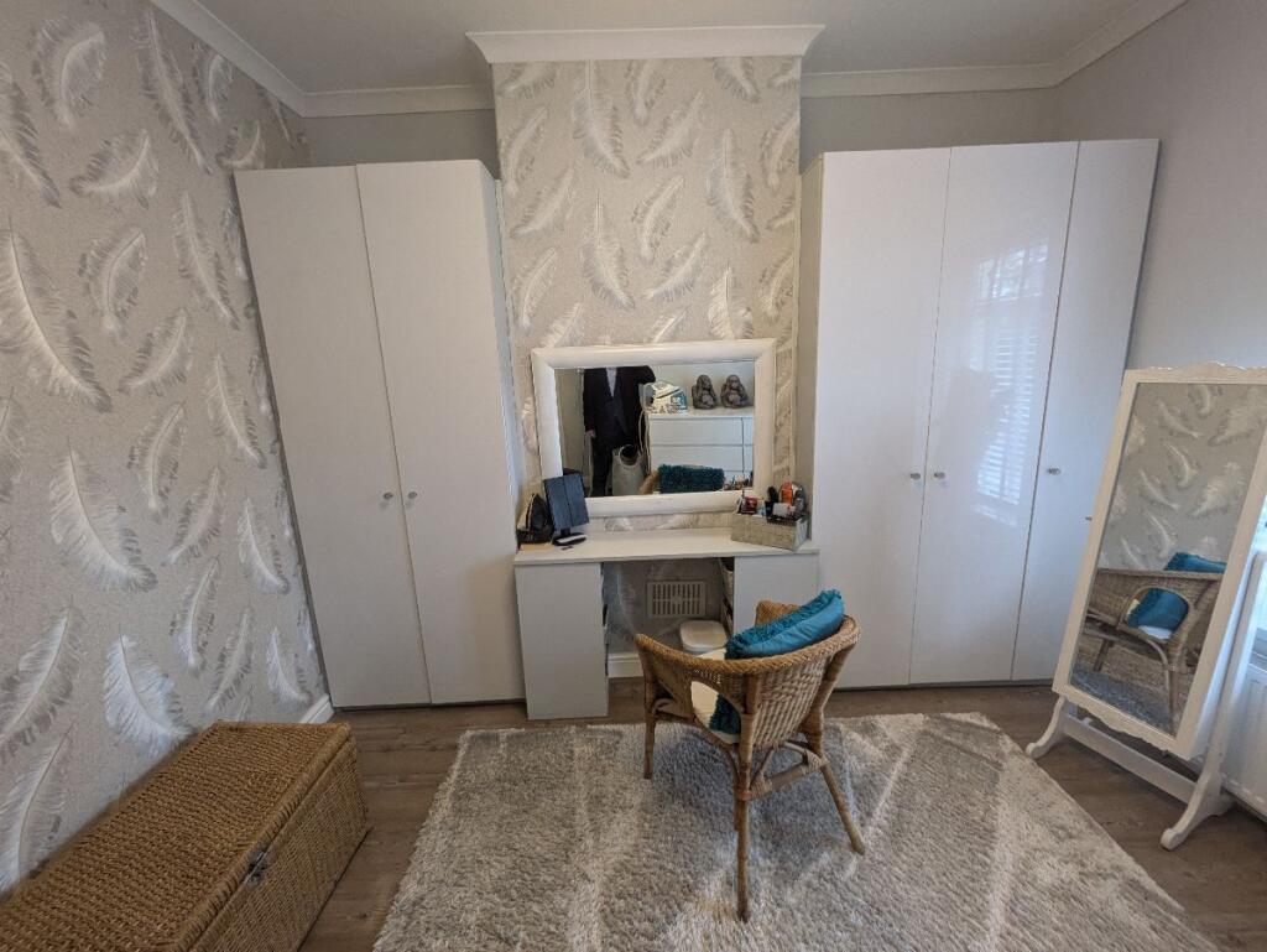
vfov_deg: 85.7
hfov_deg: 102.0
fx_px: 513
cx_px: 634
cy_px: 476
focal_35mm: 14
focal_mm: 1.83
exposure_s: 1/33.3
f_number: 2.2
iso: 154
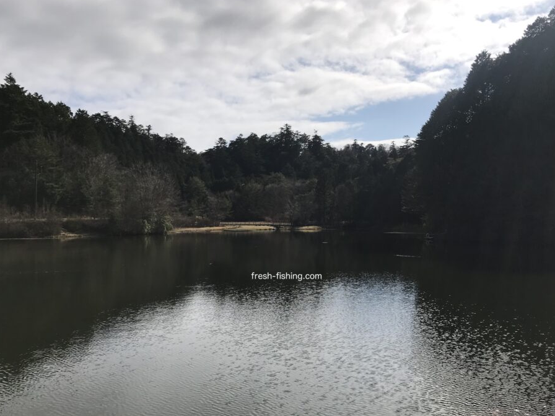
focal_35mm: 32
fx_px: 513
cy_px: 224
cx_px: 274
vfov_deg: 44.1
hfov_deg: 56.8
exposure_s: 1/5650
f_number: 1.8
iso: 20
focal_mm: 3.99
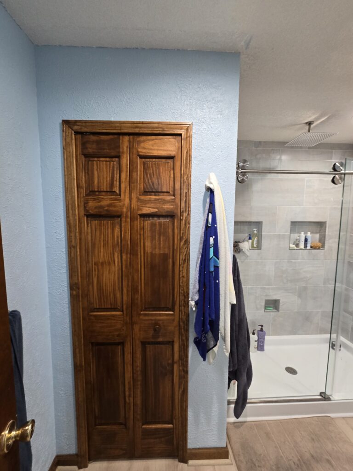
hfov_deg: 89.9
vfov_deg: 106.2
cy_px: 236
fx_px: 177
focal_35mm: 13
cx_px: 176
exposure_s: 1/50
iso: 200
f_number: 2.2
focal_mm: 2.2
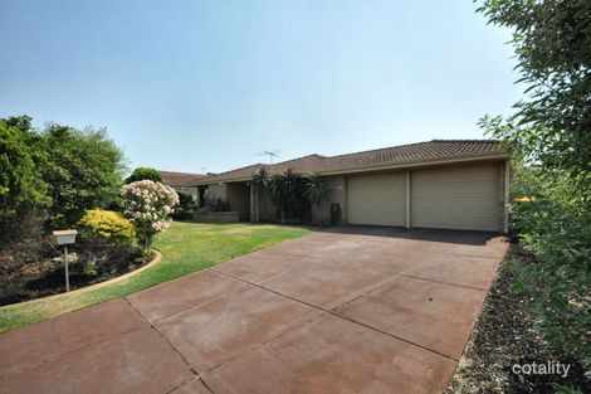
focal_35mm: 15
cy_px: 197
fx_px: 246
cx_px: 296
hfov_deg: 100.4
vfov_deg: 77.3
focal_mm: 10
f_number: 14
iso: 800
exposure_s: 1/800
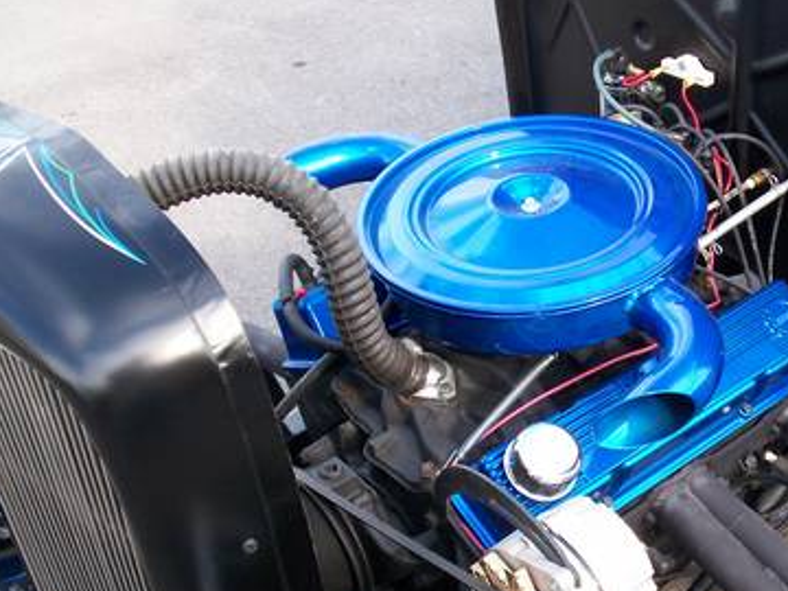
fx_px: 1366
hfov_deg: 31.7
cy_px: 374
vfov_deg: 24.3
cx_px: 578
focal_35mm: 60
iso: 100
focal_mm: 5.9
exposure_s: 1/79.1
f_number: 4.5
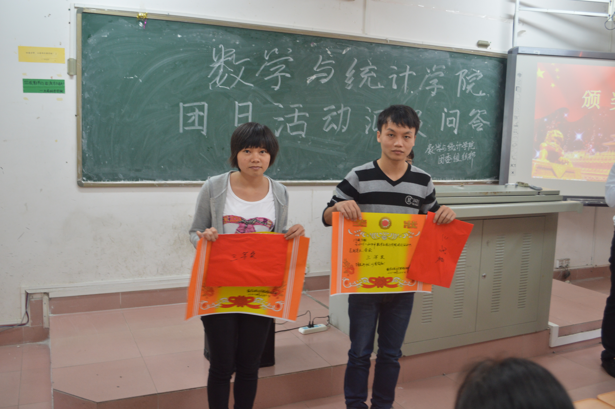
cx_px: 308
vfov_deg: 39.9
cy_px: 204
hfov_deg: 57.3
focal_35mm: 33
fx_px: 563
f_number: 3.8
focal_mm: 22
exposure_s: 1/20
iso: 400
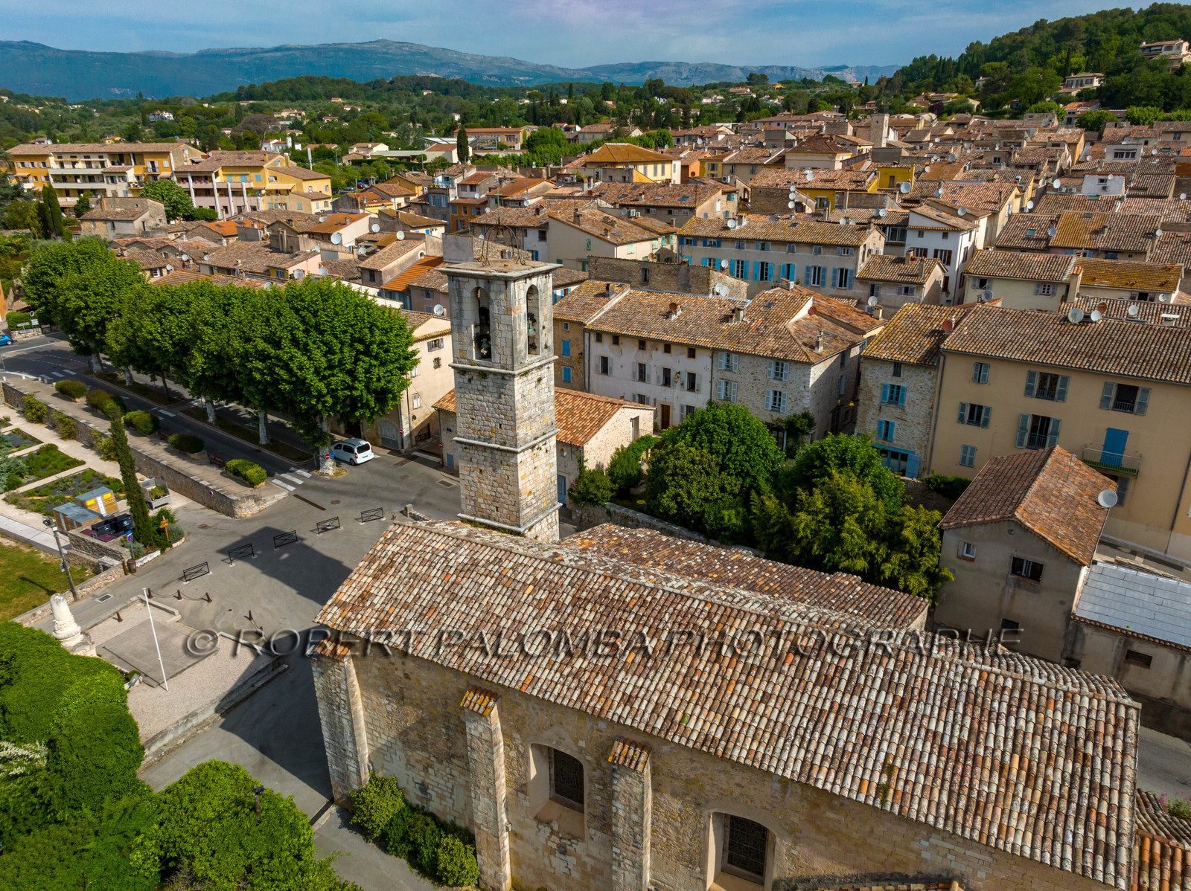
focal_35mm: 24
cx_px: 596
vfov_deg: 56.8
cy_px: 446
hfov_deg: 71.6
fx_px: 825
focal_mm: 12.3
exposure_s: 1/800
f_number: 8
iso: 200
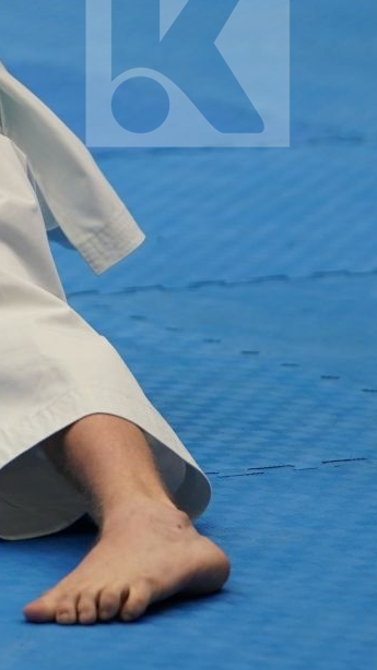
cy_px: 48
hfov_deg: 4.0
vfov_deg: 7.2
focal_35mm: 301
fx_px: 5354
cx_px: -182
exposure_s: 1/500
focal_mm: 98
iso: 500
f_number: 2.8
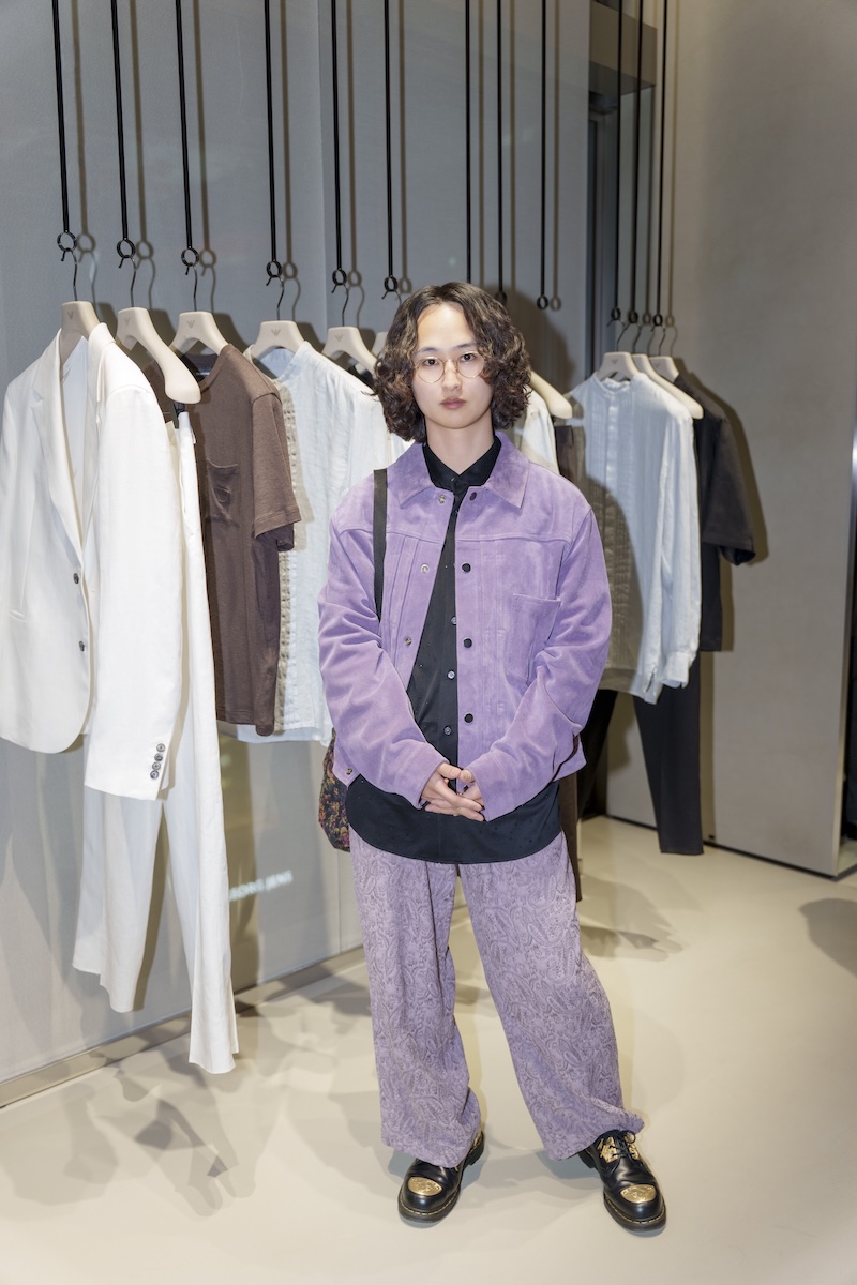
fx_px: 1110
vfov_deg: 60.1
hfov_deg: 42.2
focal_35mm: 31
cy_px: 642
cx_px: 428
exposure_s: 1/200
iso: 400
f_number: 2.8
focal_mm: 31.1
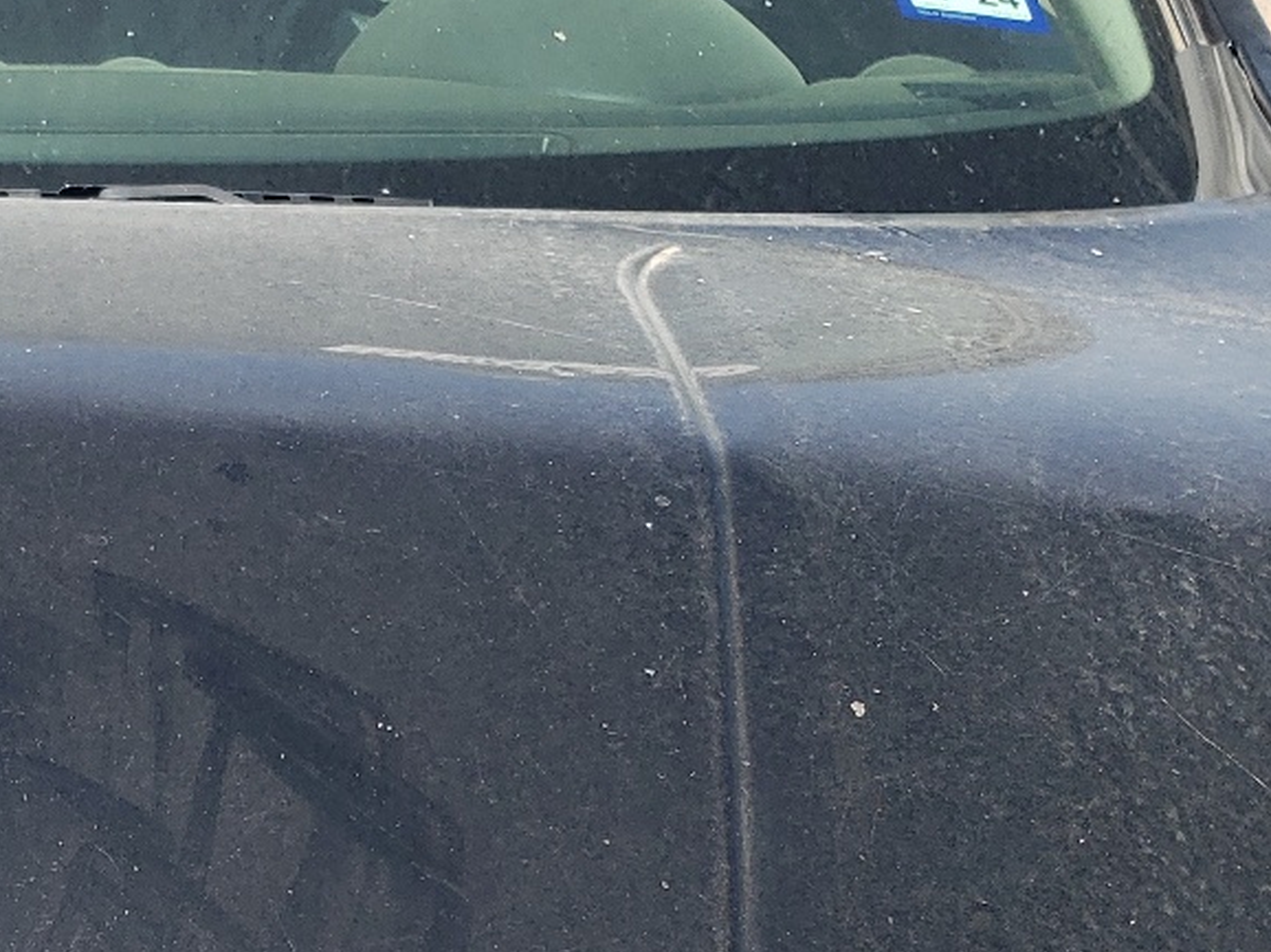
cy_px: 983
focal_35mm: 72
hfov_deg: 26.0
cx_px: 84
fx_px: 2643
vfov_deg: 19.7
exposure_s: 1/2000
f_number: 1.5
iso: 50
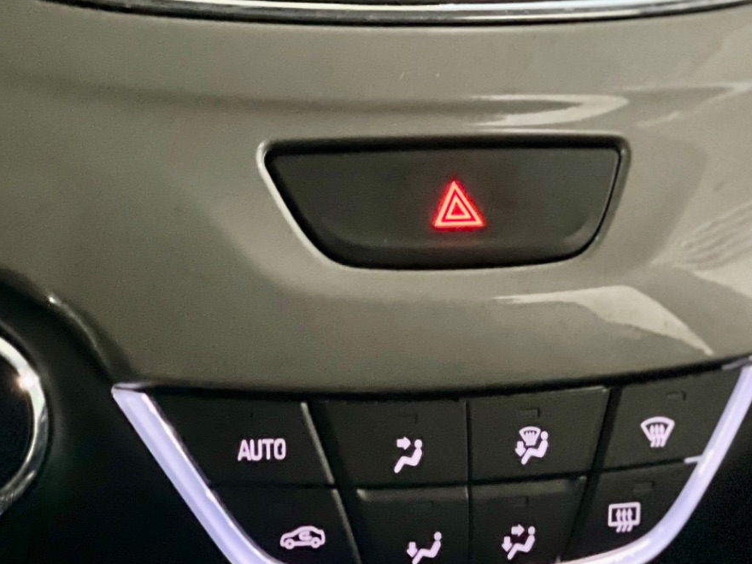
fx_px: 3650
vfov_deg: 8.8
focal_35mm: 168
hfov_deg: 11.7
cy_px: 367
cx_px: 526
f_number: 2.8
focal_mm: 9
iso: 1250
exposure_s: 1/15
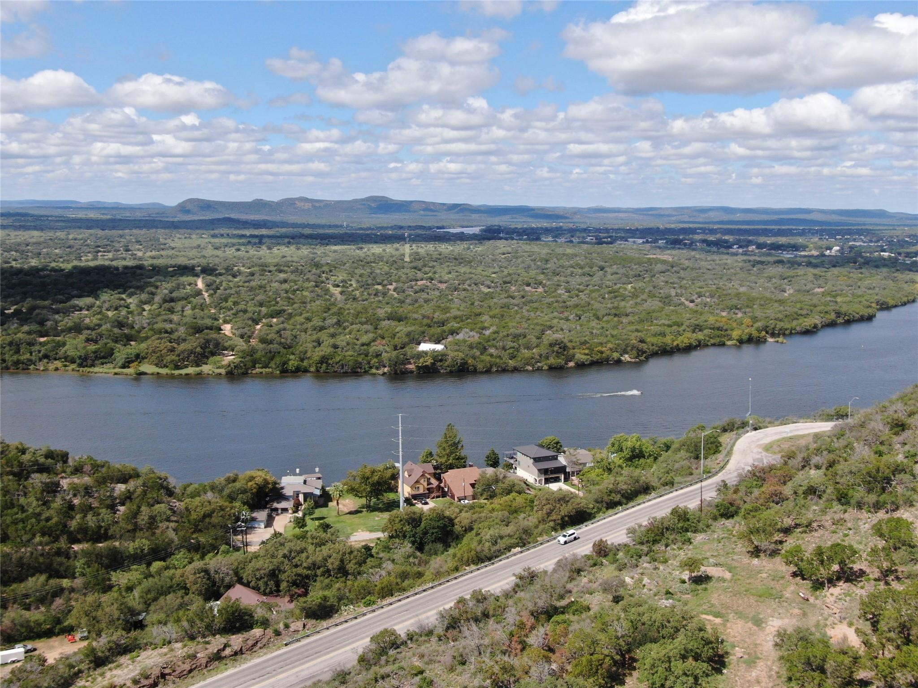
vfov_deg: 39.7
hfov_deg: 51.4
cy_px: 344
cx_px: 459
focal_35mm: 36
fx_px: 955
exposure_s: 1/1000
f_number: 3.3
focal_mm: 6.08
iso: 110
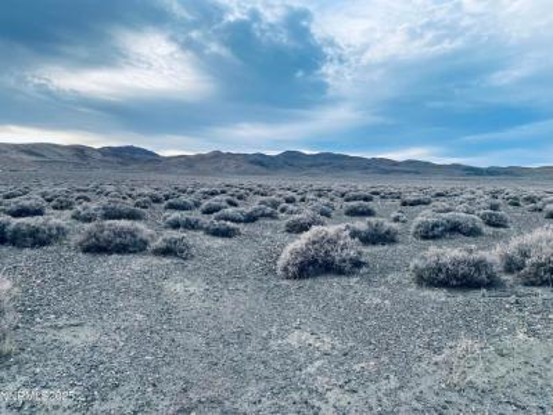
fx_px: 416
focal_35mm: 26
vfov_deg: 53.1
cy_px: 208
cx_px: 276
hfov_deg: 67.3
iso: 32
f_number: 1.8
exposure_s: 1/981
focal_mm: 4.25
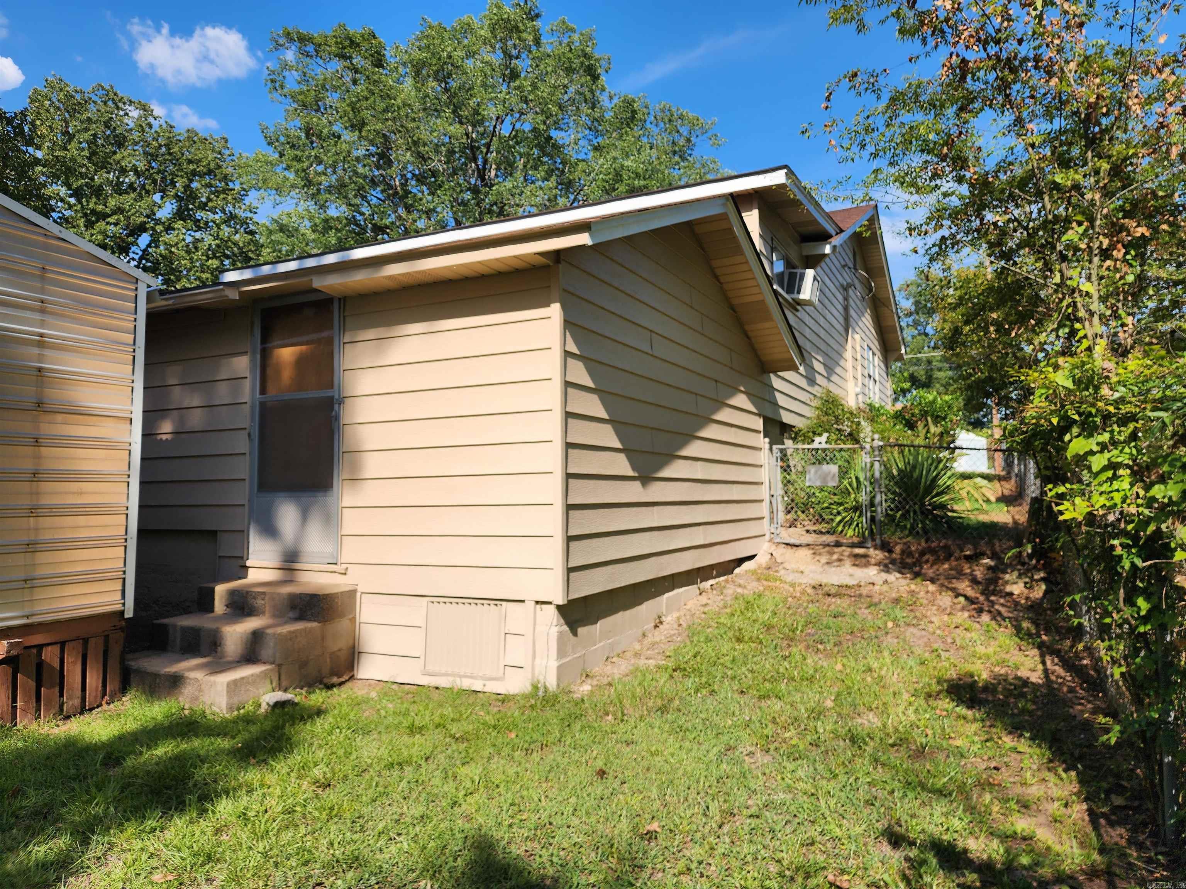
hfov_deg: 73.9
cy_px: 444
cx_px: 593
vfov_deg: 58.9
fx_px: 788
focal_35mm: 23
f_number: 1.8
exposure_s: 1/950
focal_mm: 6.4
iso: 12
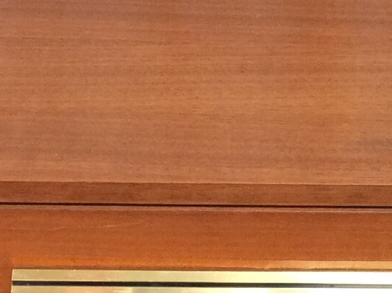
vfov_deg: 9.6
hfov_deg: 12.8
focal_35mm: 154
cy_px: 127
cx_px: 306
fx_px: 1743
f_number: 2.4
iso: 64
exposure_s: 1/100
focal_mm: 3.3
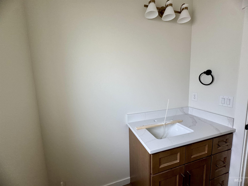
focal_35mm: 14
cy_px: 93
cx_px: 124
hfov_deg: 102.1
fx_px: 100
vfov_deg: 85.7
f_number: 2.2
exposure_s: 1/99
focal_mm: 2.22
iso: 160
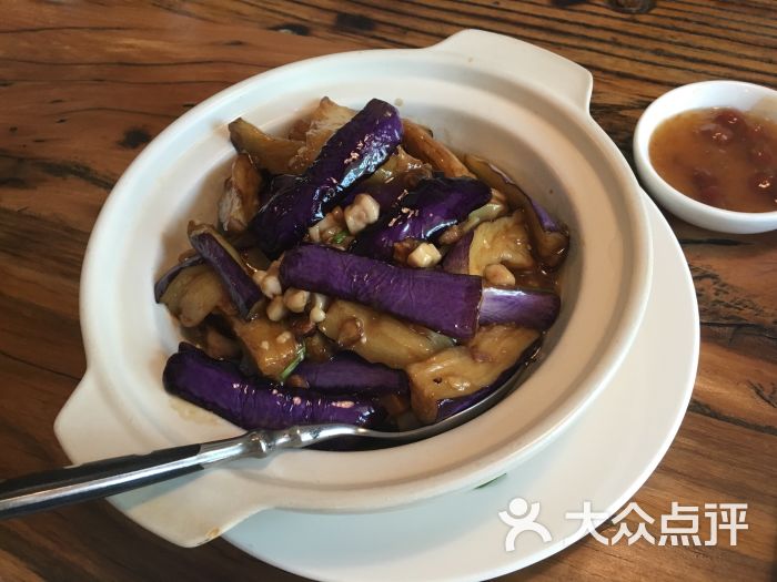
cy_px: 291
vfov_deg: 48.2
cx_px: 388
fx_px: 651
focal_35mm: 29
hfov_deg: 61.7
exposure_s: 1/33
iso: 64
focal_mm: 4.15
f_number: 2.2
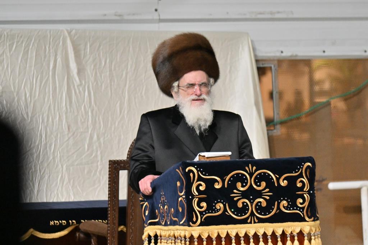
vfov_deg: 7.6
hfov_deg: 11.4
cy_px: 122
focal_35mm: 180
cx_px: 184
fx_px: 1839
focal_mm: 120
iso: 1600
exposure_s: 1/160
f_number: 4
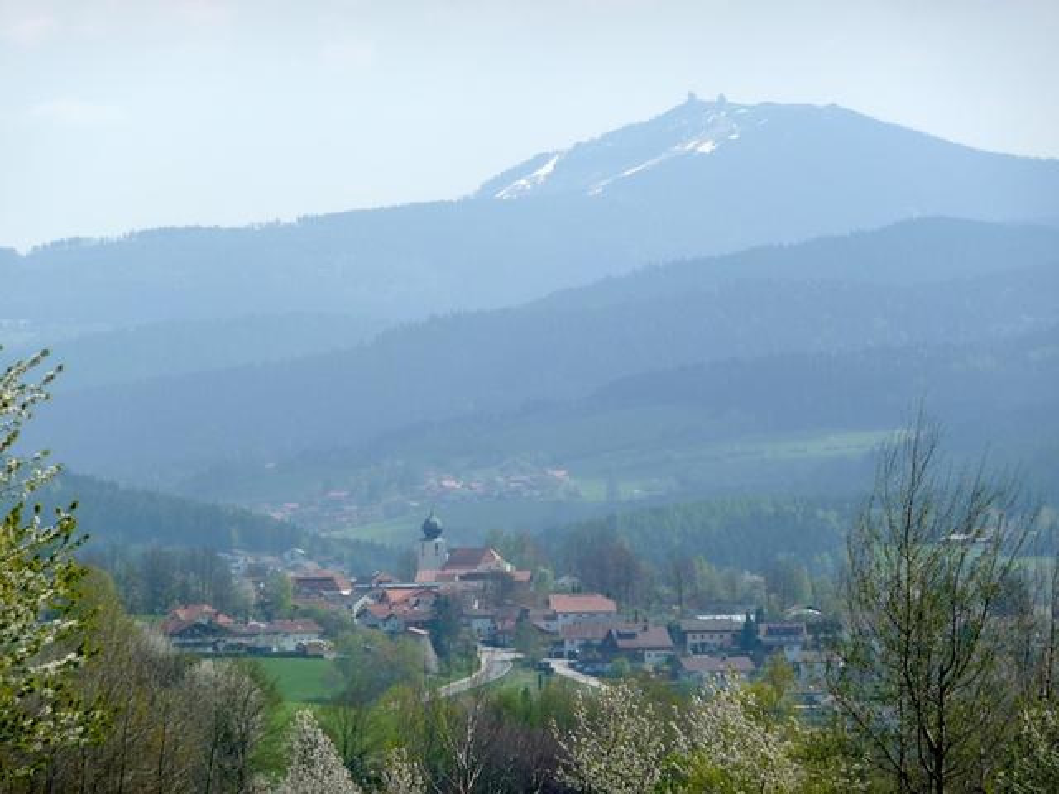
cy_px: 397
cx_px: 530
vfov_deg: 7.0
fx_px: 6486
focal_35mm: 212
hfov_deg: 9.3
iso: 100
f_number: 4.8
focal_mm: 36.4
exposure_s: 1/800
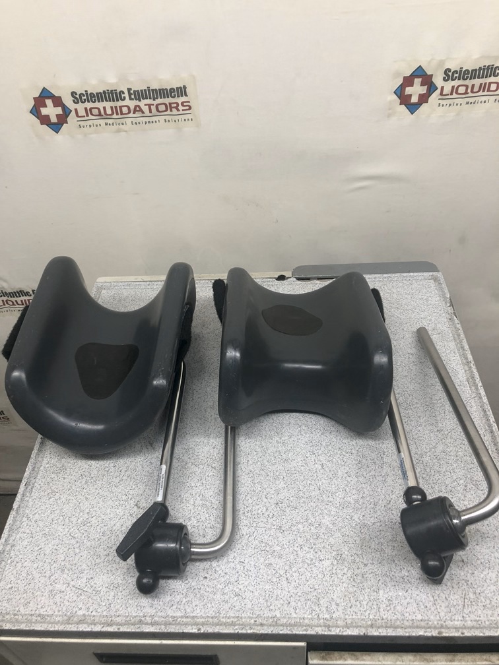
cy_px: 332
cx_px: 250
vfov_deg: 63.4
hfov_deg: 49.7
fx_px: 538
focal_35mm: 28
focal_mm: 3.99
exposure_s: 1/30
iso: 20
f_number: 1.8
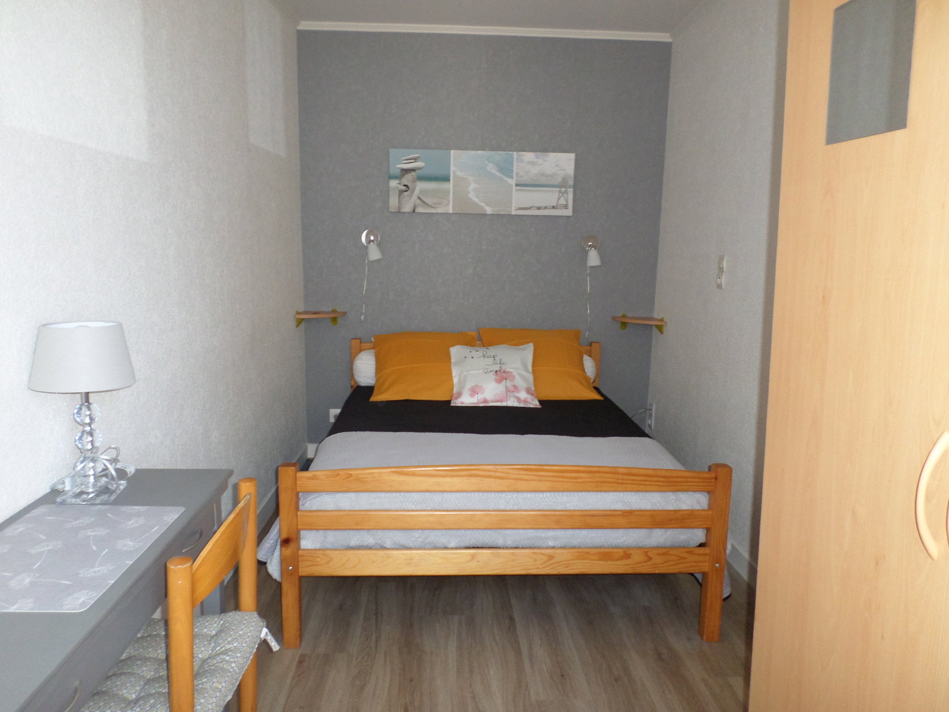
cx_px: 474
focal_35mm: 25
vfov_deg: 54.9
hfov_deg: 69.4
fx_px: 685
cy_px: 356
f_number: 2.5
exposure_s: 1/30
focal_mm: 4.5
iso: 160
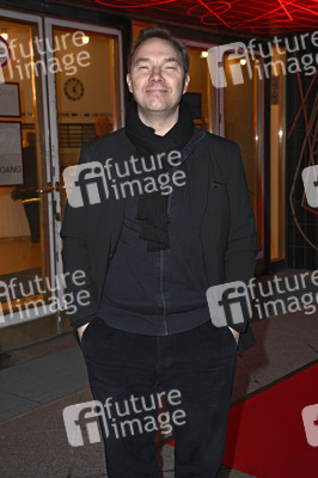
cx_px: 159
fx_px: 637
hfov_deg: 28.0
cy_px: 239
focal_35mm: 48
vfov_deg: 41.1
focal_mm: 48
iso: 400
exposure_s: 1/50
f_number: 5.6
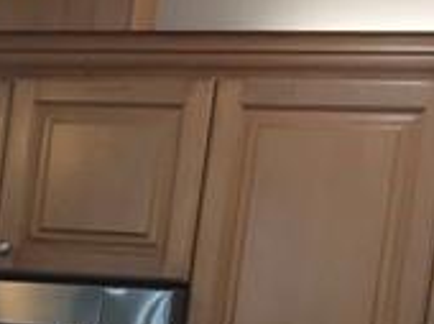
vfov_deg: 8.0
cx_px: -559
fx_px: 2191
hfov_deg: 10.1
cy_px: 668
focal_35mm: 175
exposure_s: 1/40
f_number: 2.2
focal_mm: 4.15
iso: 32
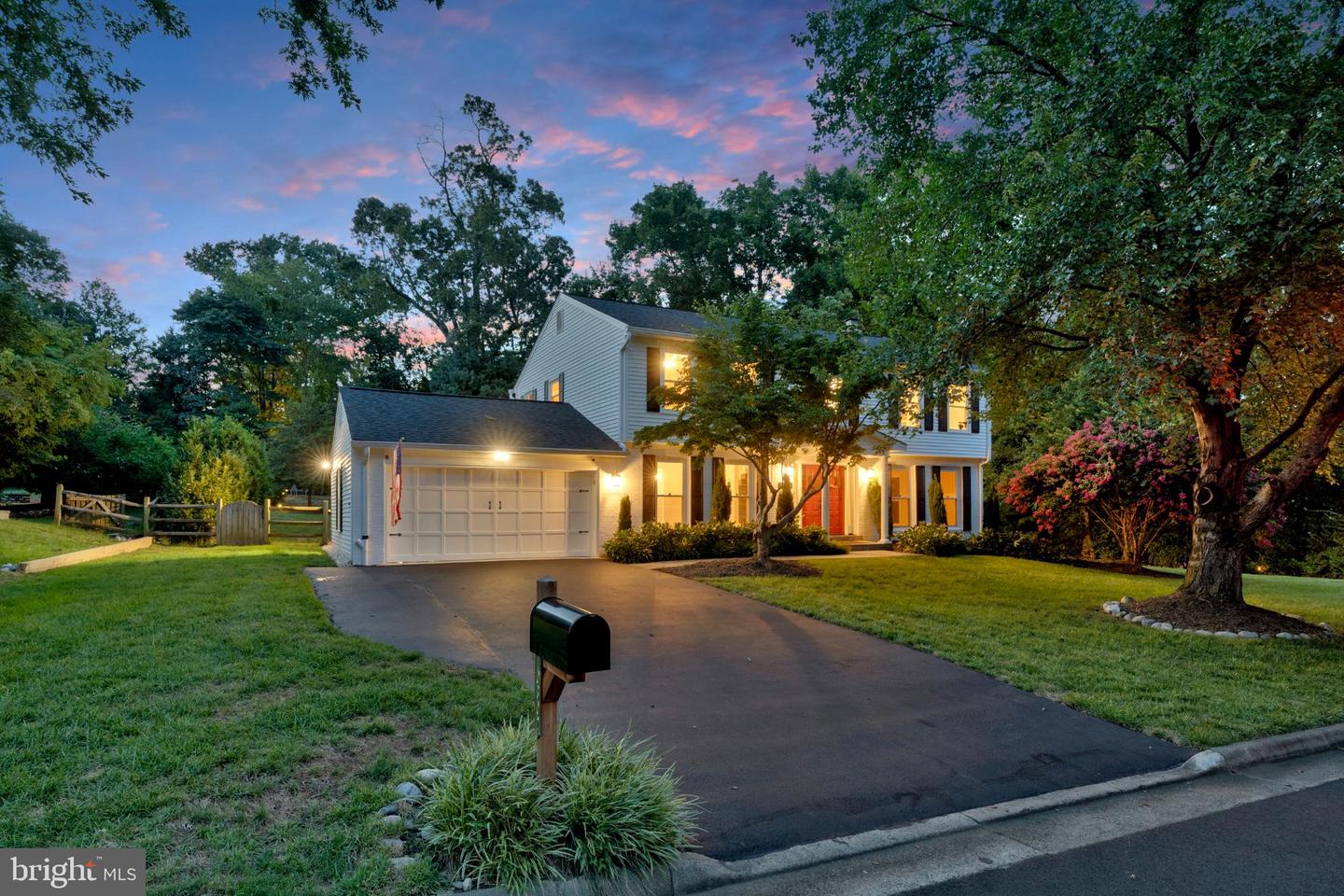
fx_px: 709
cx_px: 672
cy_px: 448
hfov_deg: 86.9
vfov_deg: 64.6
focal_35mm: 19
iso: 1250
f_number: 9
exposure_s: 1.3
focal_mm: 19
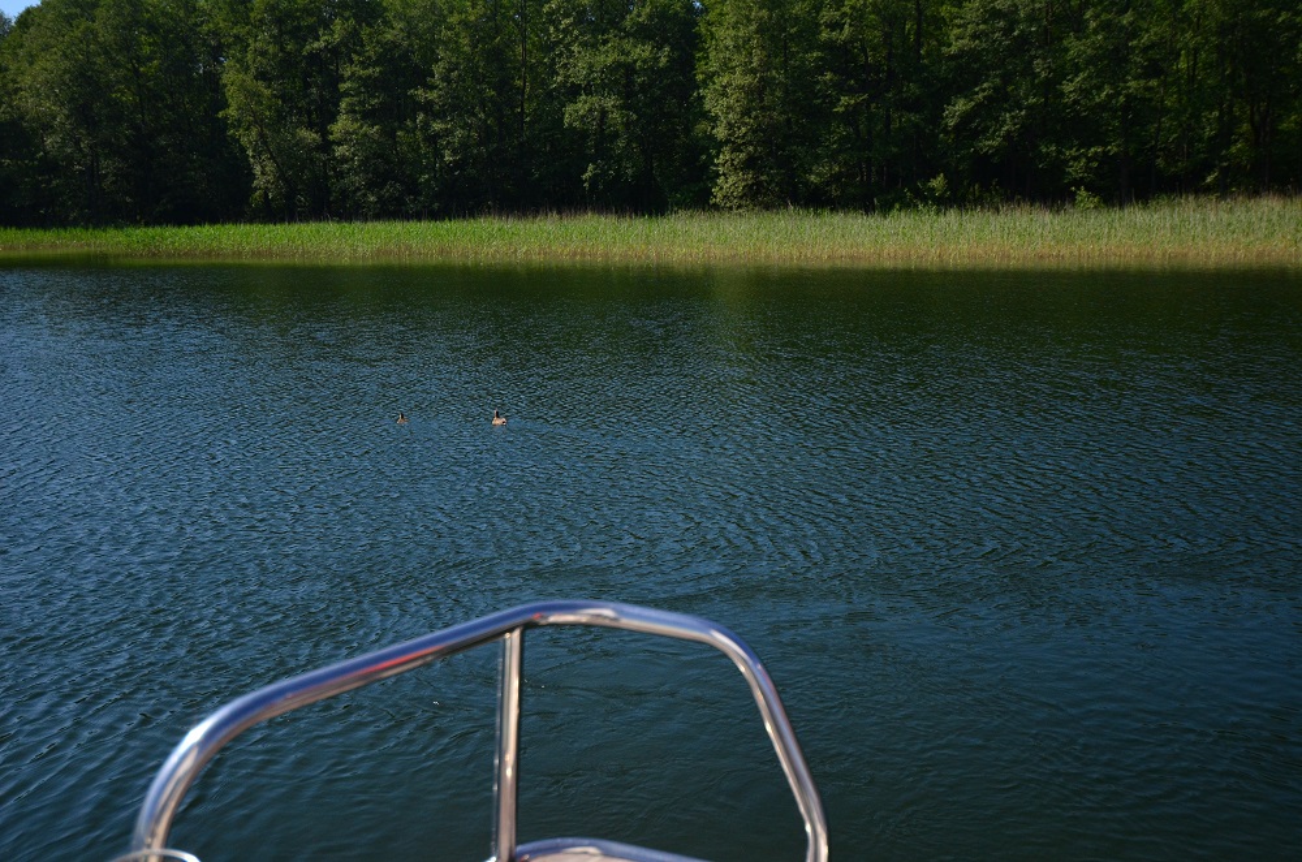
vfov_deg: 36.7
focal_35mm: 36
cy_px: 431
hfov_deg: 53.2
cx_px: 651
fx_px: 1299
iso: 560
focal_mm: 24
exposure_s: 1/8000
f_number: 4
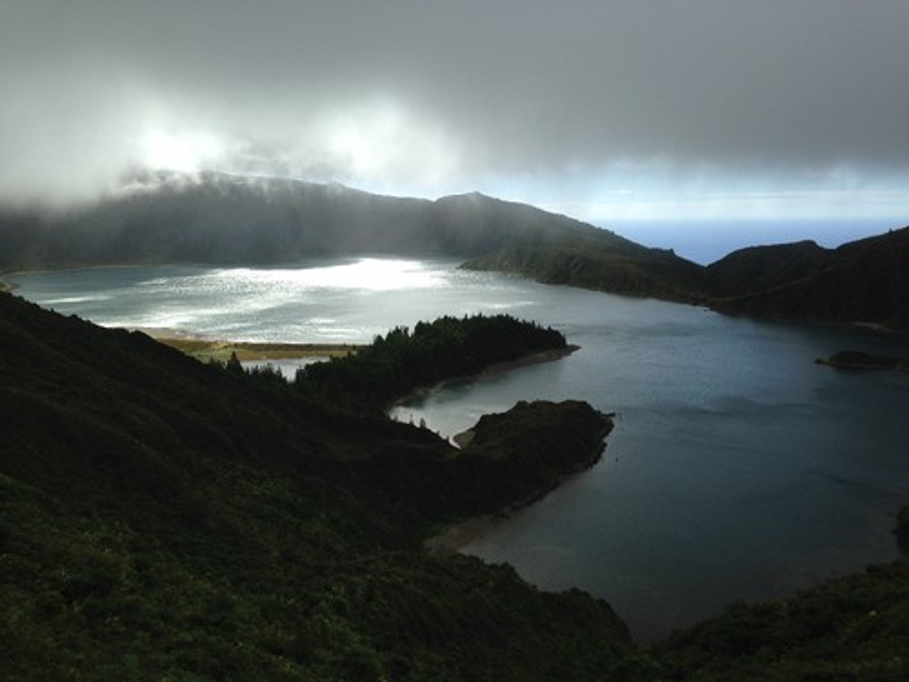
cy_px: 341
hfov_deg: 55.4
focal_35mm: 33
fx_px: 867
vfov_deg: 42.9
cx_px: 454
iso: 50
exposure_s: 1/1595
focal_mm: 4.12
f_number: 2.4
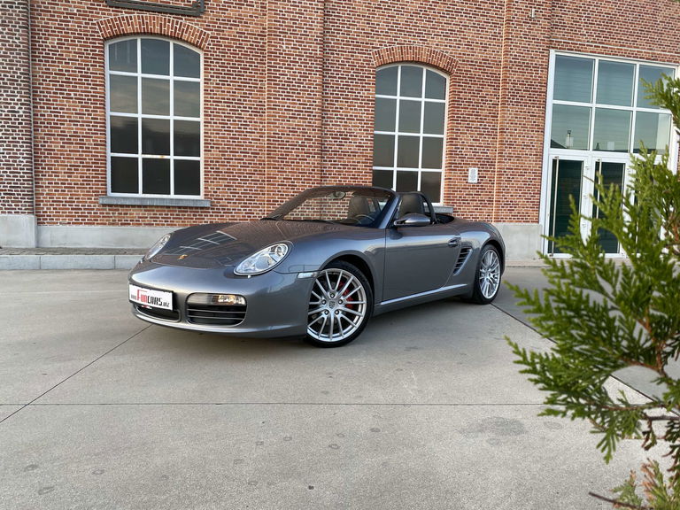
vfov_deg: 53.1
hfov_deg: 67.3
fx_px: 511
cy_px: 255
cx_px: 340
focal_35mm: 26
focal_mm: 4.25
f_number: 1.8
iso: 64
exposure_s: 1/121
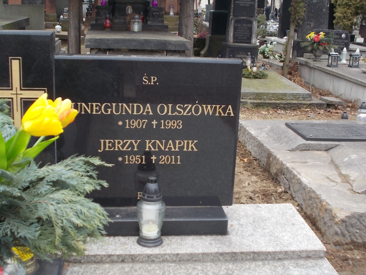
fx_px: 529
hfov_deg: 38.2
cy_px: 138
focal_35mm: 50
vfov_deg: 29.1
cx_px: 183
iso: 80
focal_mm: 9
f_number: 4.5
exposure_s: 1/160
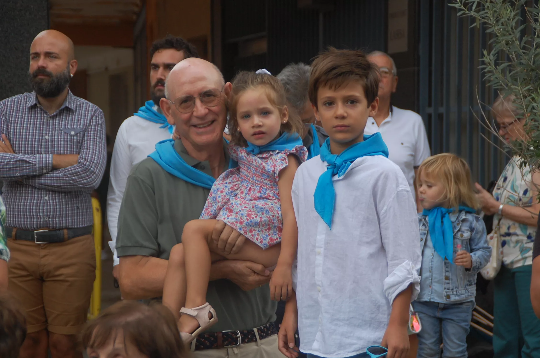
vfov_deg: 9.6
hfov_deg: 14.4
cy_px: 179
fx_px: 2134
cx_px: 270
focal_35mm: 142
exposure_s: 1/200
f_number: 5.6
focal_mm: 95
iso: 400
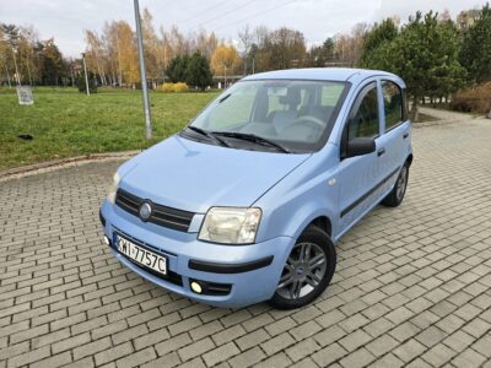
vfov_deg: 58.9
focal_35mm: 23
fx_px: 326
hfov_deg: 73.9
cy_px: 184
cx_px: 246
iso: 12
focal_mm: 6.3
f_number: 1.7
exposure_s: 1/200
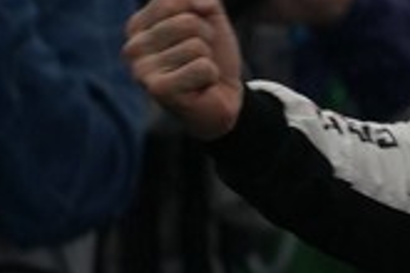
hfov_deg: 0.8
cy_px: -184
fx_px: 29768
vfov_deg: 0.5
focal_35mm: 2614
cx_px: 656
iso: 1250
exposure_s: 1/200
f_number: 7.1
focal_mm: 600
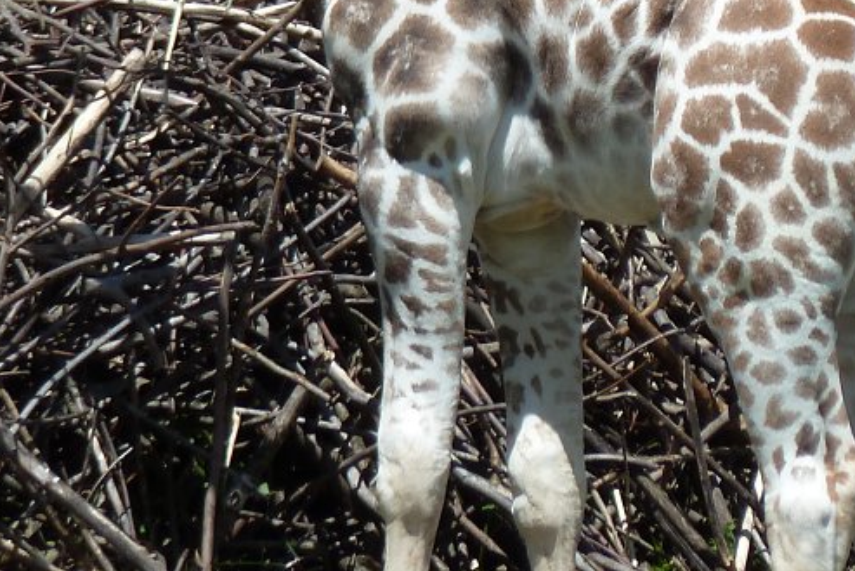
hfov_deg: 2.4
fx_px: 20477
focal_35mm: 862
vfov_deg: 1.6
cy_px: -233
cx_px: 324
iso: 80
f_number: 4.9
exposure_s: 1/320
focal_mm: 49.2
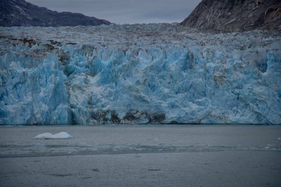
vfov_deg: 11.4
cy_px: 94
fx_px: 937
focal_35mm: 120
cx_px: 140
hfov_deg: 17.1
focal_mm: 120
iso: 100
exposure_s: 1/250
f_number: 5.6
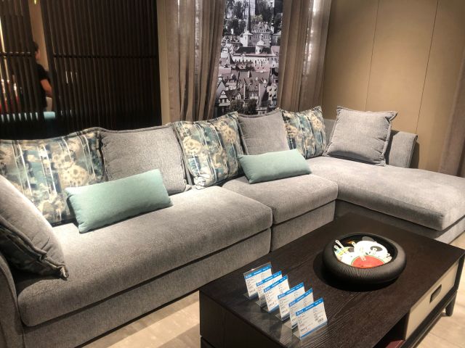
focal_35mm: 28
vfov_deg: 49.7
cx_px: 232
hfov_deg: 63.4
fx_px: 376
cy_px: 174
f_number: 1.8
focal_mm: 4
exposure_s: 1/17
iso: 40
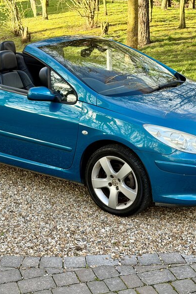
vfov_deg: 30.1
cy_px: 147
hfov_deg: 20.3
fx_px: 547
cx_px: 81
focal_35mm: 67
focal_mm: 6.76
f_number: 1.78
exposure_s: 1/339
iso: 64
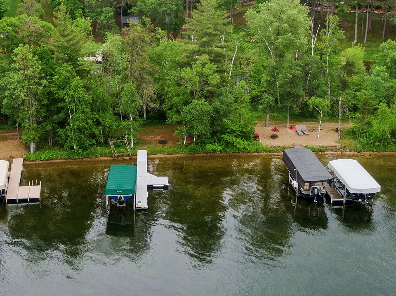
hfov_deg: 31.1
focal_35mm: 62
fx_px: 709
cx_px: 150
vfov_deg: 23.6
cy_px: 120
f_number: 3.1
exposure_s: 1/320
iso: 100
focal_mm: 5.3
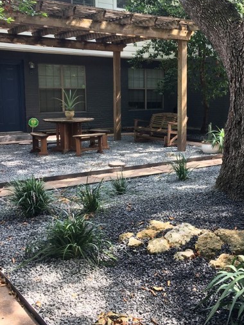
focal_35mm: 44
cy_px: 147
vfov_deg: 42.9
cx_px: 164
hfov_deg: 32.6
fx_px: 413
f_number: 2.2
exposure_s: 1/60
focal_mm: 4.15
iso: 25
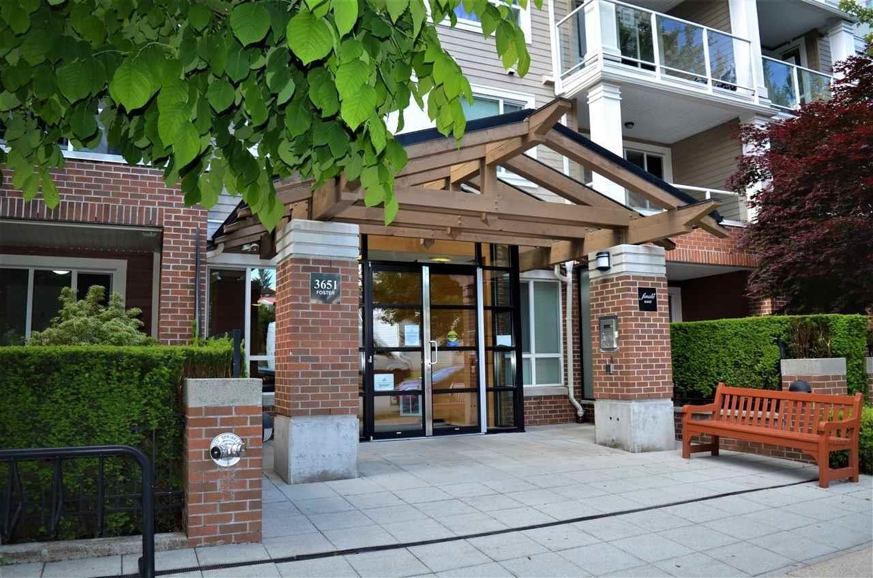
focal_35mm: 27
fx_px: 653
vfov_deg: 47.7
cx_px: 436
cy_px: 289
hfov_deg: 67.5
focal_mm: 18
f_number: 3.5
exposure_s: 1/200
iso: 200
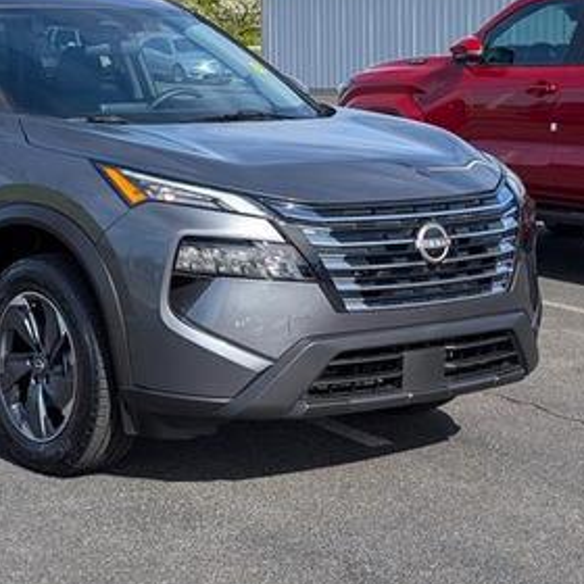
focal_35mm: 78
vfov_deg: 22.1
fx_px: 1489
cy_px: 209
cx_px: 121
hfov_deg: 21.9
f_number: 1.68
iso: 20
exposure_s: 1/1250
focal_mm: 6.9
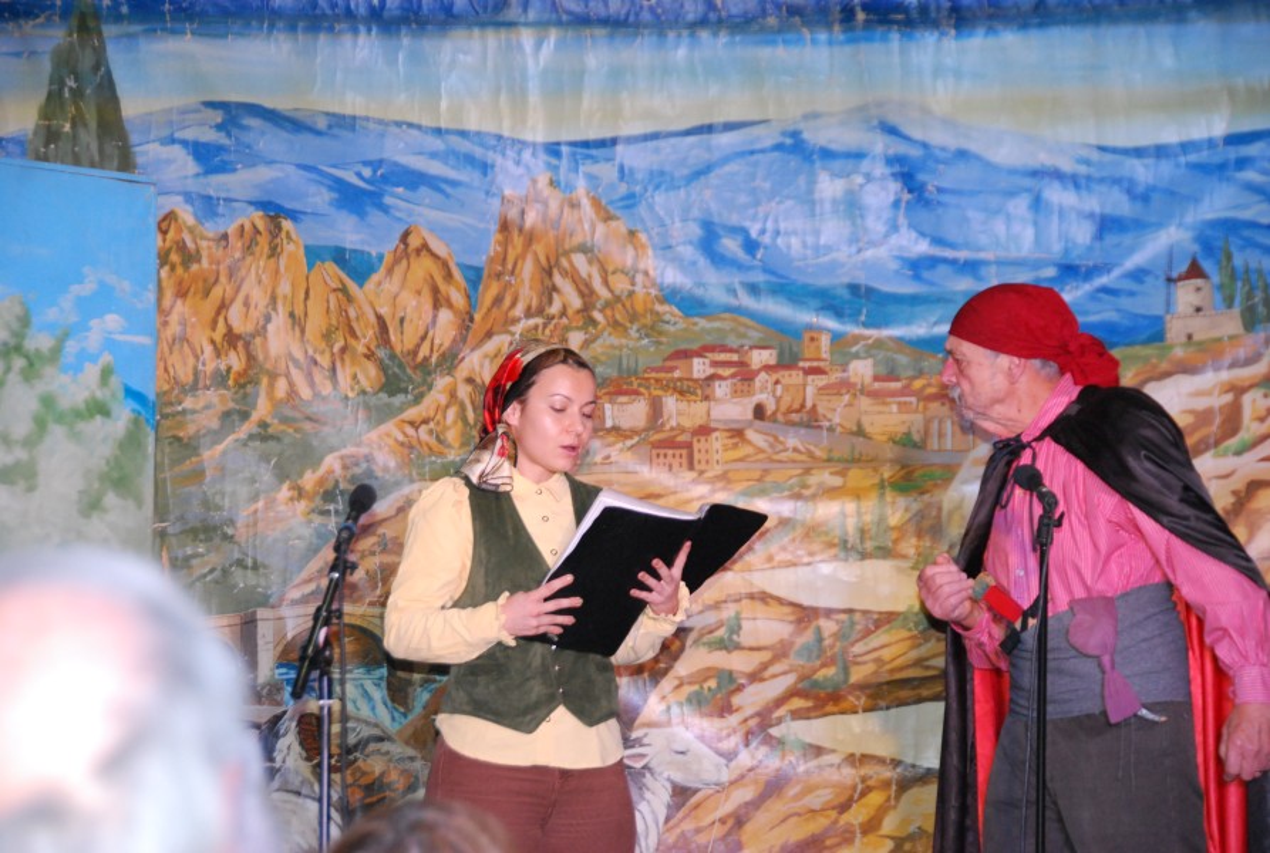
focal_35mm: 123
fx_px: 4349
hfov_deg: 16.6
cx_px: 635
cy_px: 426
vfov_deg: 11.2
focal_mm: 82
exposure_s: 1/60
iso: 1100
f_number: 5.3
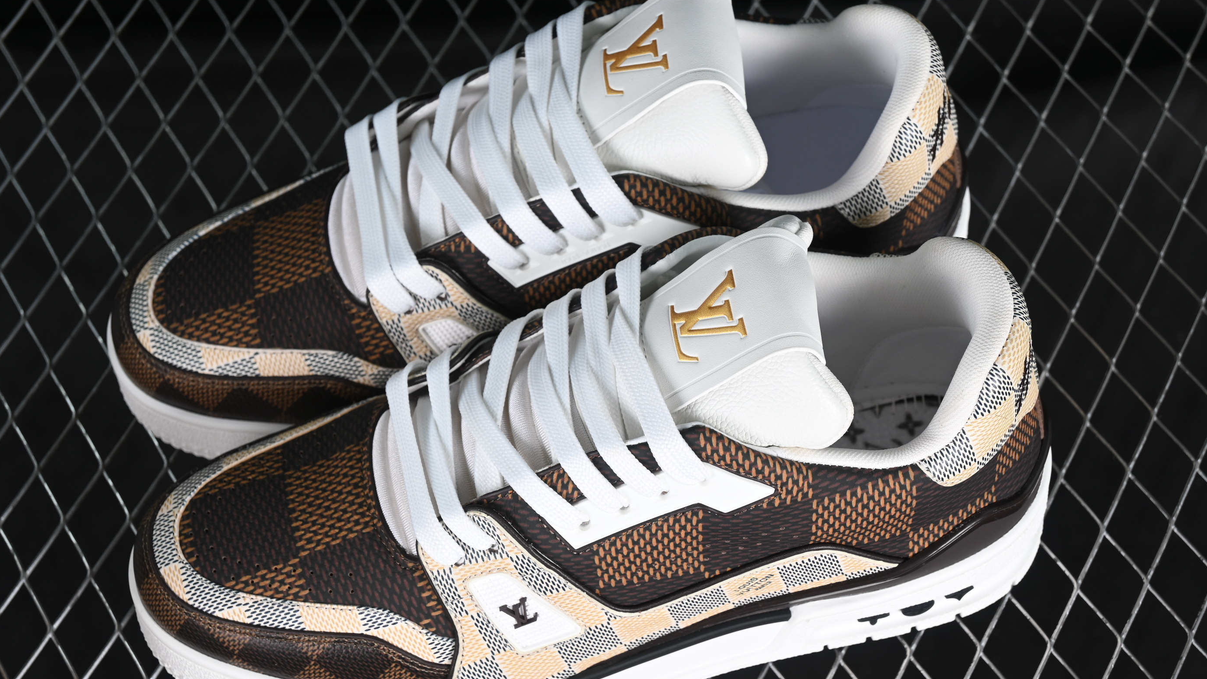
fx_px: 2528
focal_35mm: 79
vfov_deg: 15.3
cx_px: 605
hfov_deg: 26.9
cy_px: 357
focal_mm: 50
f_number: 6.3
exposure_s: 1/60
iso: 160
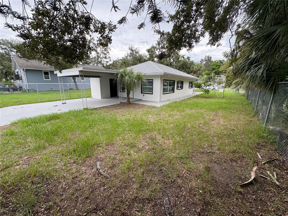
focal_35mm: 14
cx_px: 144
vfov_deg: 85.7
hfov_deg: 102.1
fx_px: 116
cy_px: 108
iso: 40
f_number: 2.2
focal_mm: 2.22
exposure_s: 1/346
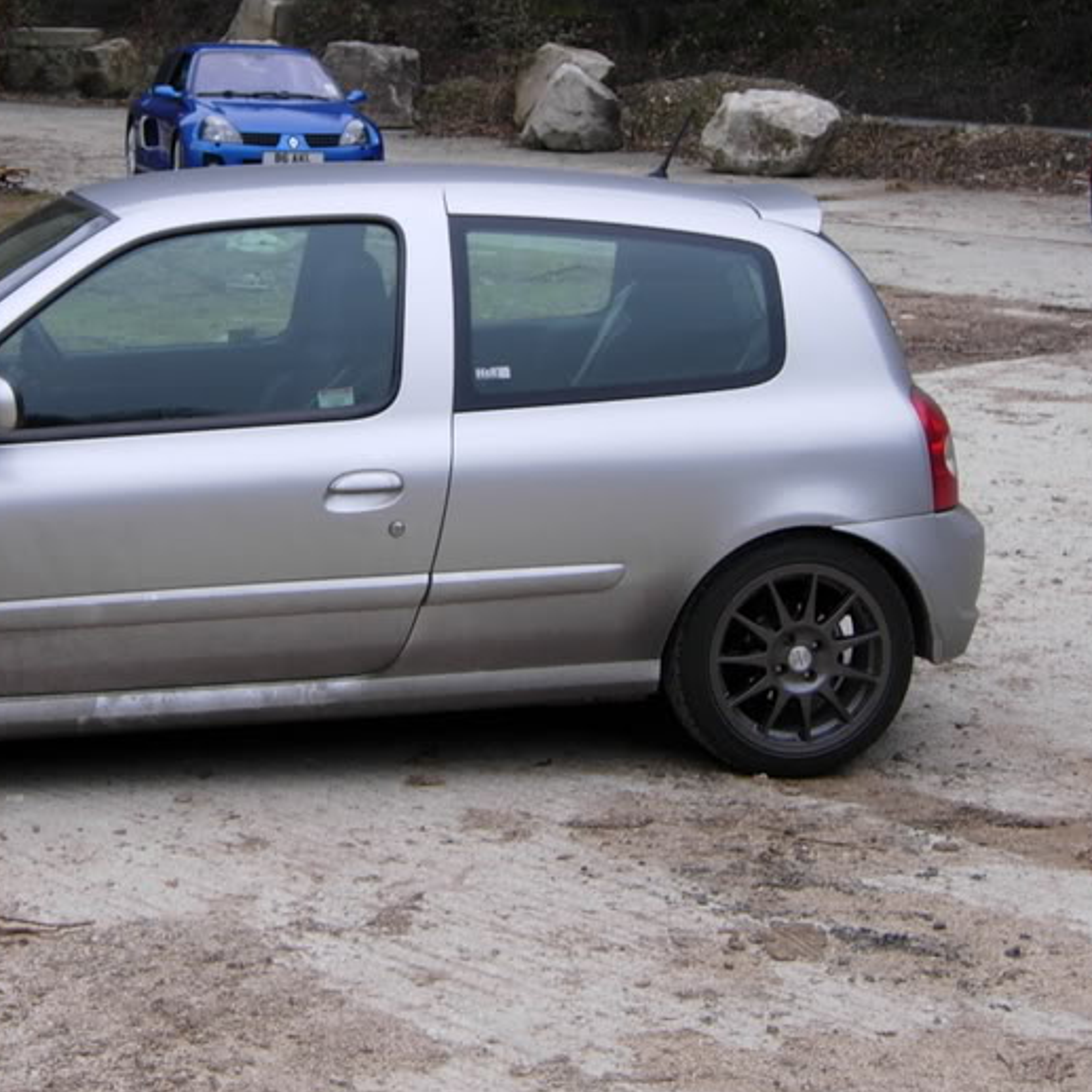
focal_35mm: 84
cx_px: 412
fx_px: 2998
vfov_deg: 20.5
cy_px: 336
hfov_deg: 20.6
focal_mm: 10.1
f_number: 3.1
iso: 50
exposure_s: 1/10.6
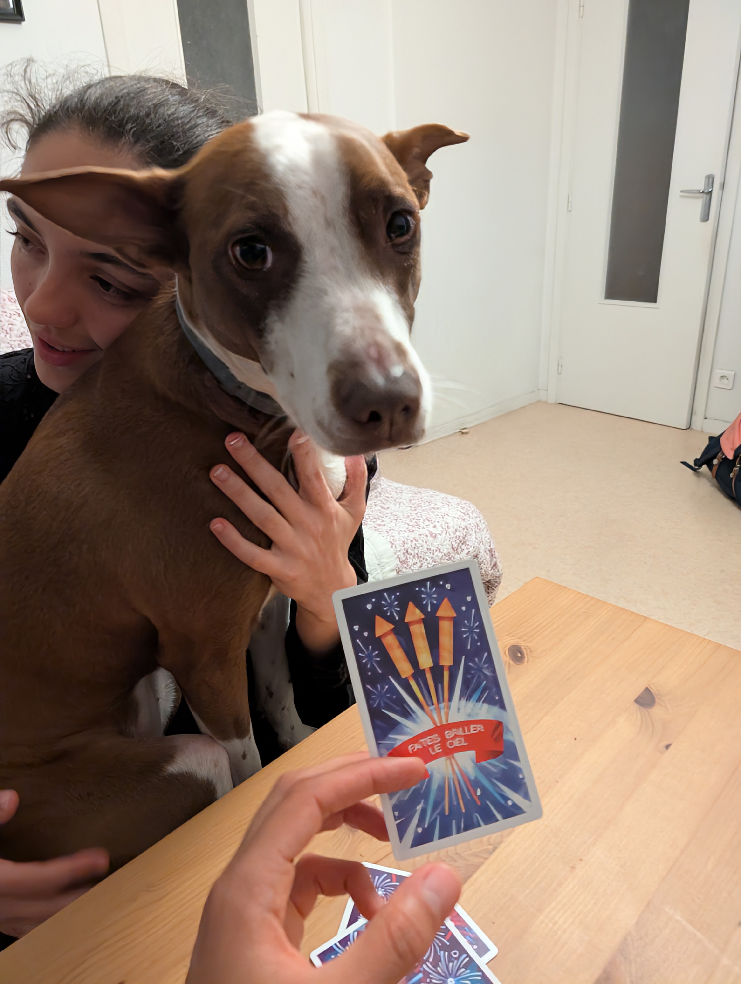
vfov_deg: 71.5
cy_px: 492
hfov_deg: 56.9
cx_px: 370
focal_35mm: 24
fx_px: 683
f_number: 1.68
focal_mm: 6.9
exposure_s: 1/33
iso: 1125
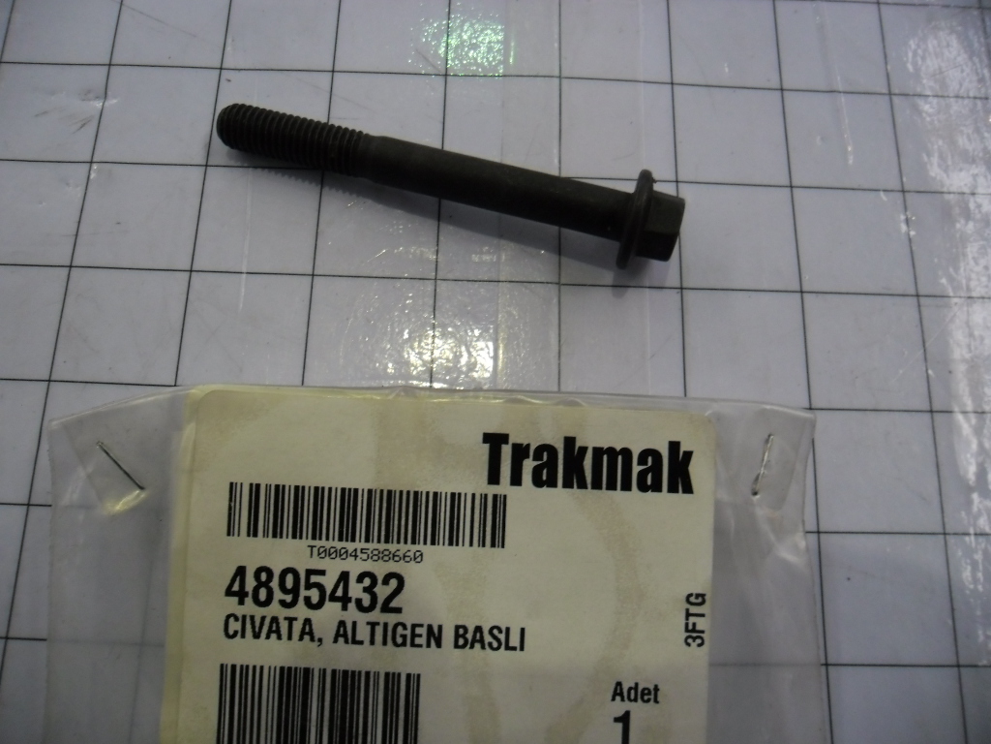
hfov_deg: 65.3
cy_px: 372
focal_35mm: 27
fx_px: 773
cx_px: 496
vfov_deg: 51.4
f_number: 3.5
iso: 100
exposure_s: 1/36
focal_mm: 4.9
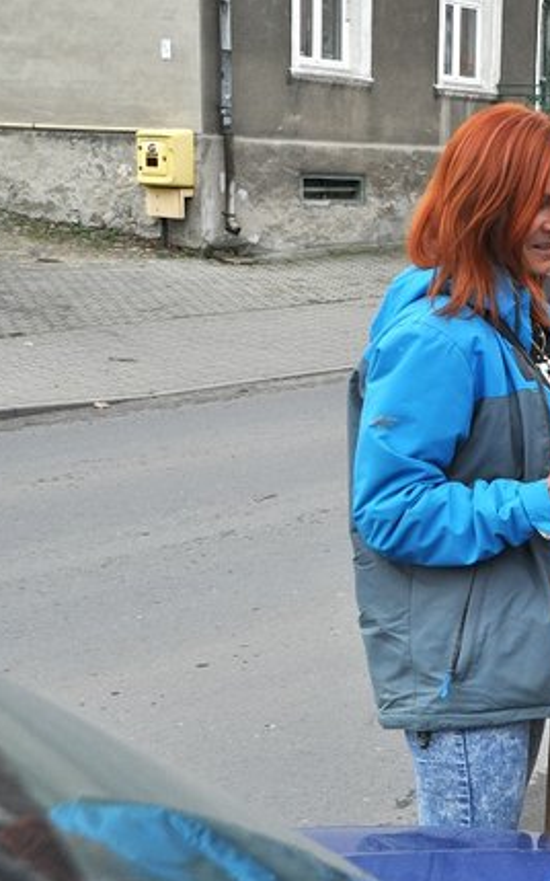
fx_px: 1775
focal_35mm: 74
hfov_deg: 17.0
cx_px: 620
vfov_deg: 27.9
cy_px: 442
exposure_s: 1/200
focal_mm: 32
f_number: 11
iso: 800
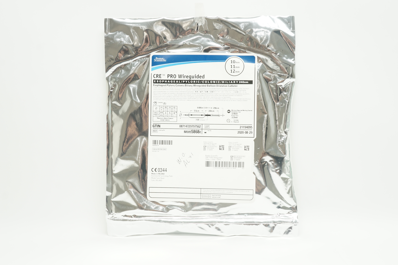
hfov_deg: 45.0
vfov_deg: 30.8
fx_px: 480
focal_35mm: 44
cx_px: 199
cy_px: 132
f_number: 9
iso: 400
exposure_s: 1/20
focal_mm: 29
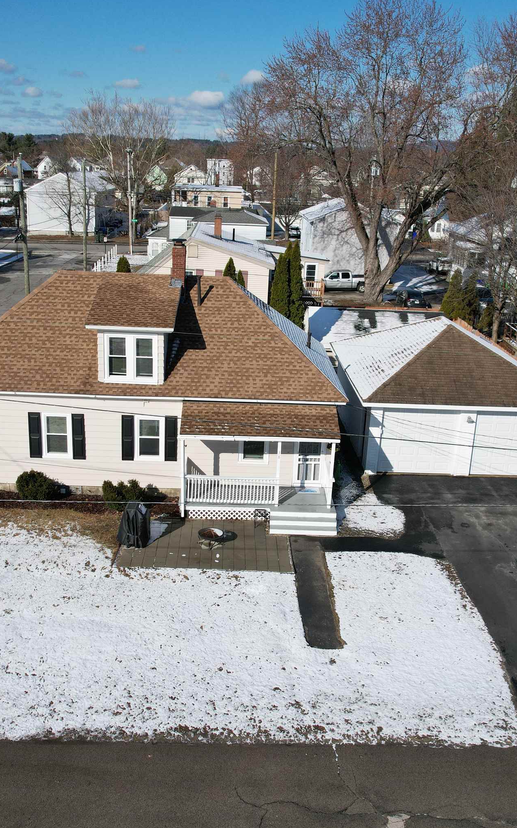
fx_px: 767
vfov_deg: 56.7
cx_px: 253
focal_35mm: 34
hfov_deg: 37.3
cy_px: 414
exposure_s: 1/4000
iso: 150
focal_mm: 8.38
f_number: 2.8
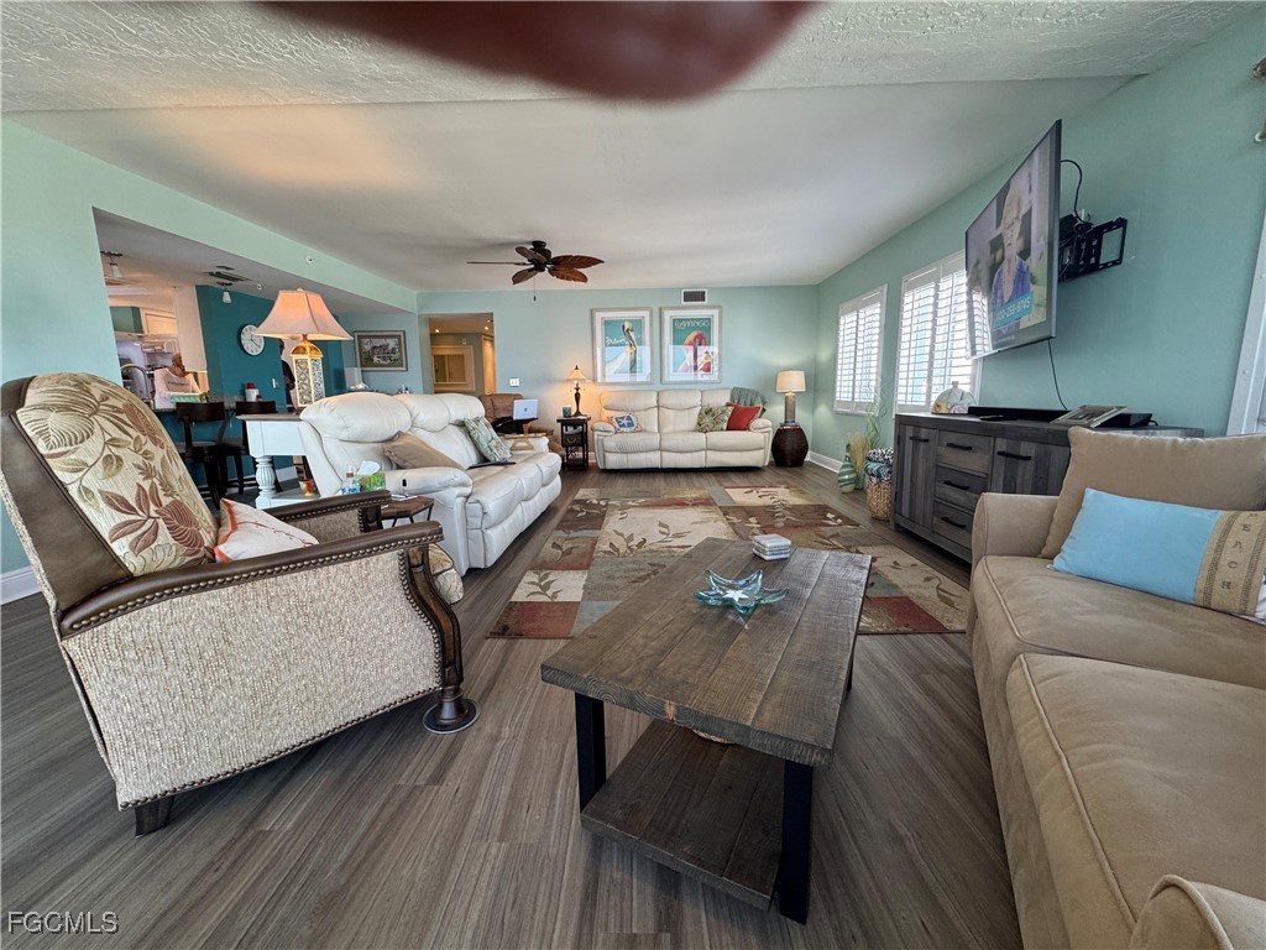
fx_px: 512
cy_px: 475
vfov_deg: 85.7
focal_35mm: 14
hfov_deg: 102.1
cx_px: 633
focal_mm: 2.22
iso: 200
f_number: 2.2
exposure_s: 1/120
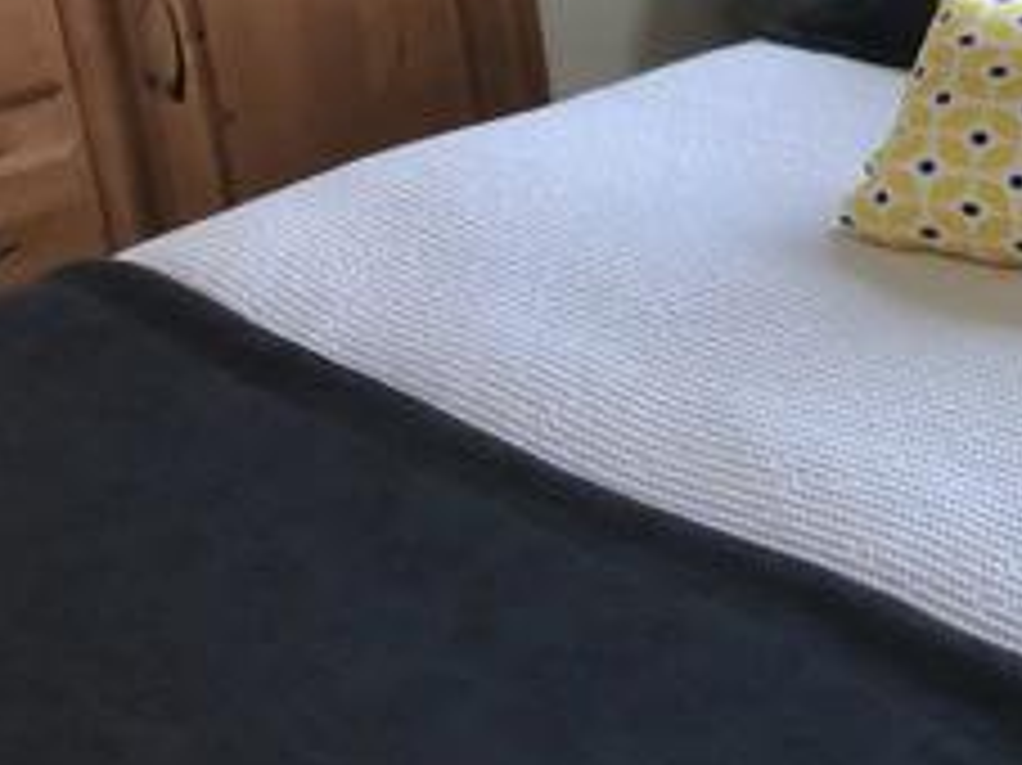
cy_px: 212
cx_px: 1216
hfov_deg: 22.8
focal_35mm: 79
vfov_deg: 18.5
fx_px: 2331
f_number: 1.8
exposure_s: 1/15
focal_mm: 4
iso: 80
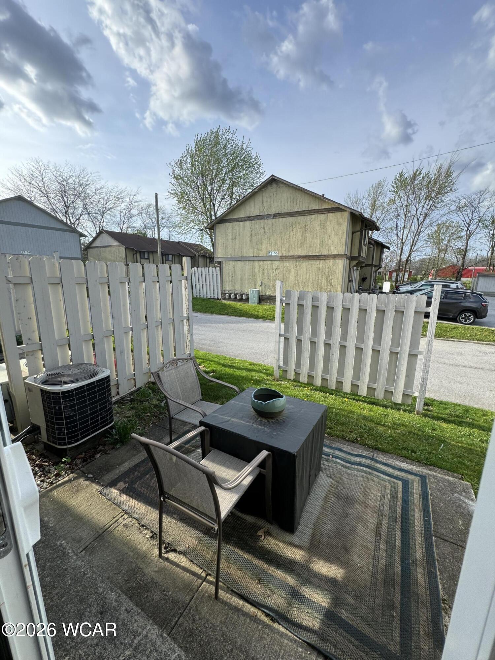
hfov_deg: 85.7
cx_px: 248
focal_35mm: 14
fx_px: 267
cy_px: 330
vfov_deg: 102.1
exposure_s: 1/610
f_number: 2.2
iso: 40
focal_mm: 2.22
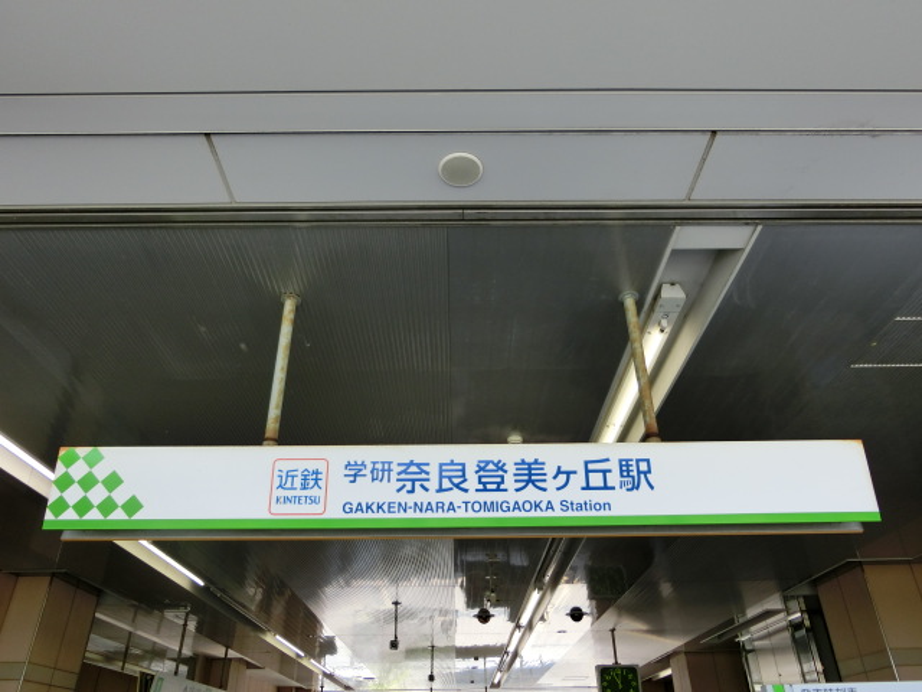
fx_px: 666
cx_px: 461
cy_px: 346
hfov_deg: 69.4
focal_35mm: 25
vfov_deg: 54.9
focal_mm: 4.5
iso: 80
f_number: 3.5
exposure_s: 1/160
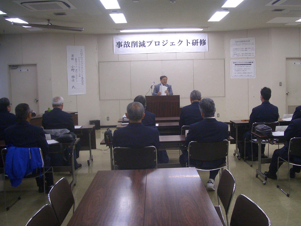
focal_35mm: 38
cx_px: 160
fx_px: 330
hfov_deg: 48.9
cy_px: 108
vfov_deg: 37.7
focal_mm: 5.8
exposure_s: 1/80
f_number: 2.6
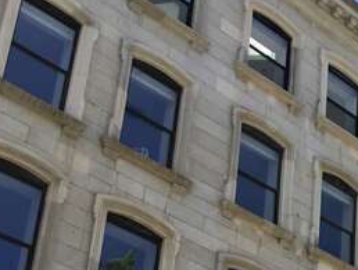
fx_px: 994
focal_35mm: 96
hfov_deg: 19.1
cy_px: 344
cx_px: 452
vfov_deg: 14.8
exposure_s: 1/443
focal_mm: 3.3
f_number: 2.4
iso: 25
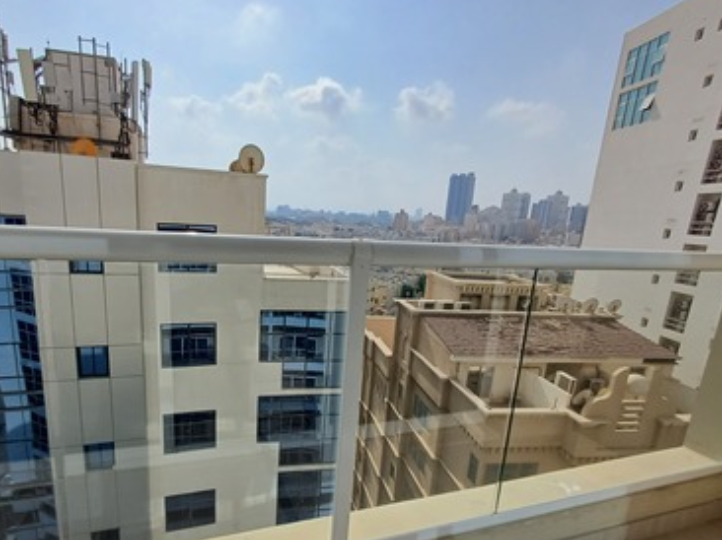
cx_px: 313
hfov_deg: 81.3
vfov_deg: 65.3
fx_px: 417
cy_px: 322
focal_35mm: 20
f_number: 2.2
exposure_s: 1/3300
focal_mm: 1.64
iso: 40
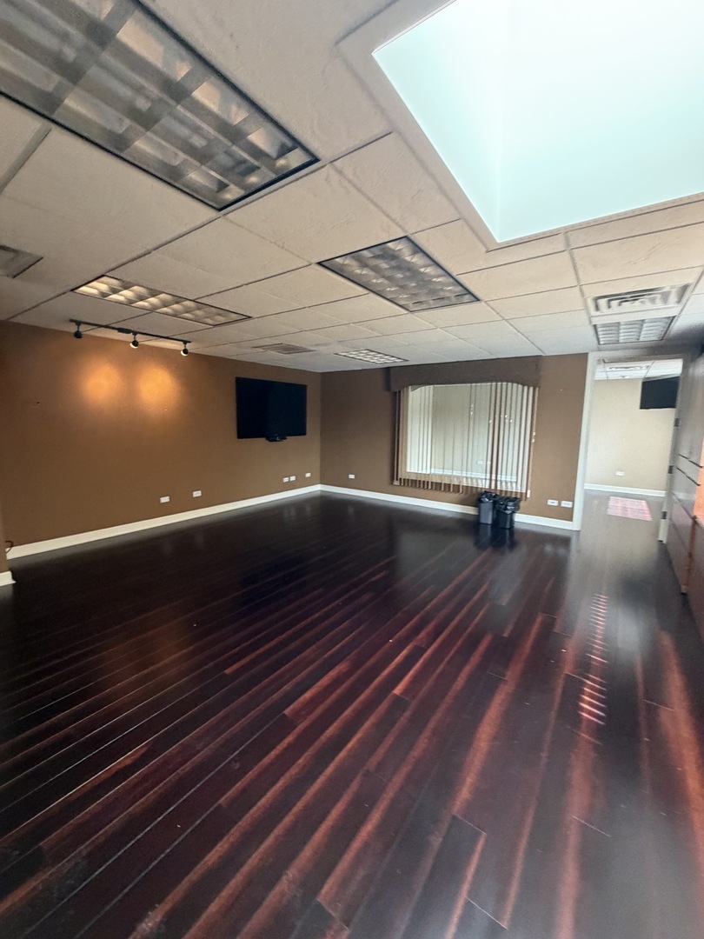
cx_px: 352
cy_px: 470
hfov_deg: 85.7
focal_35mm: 14
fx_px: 380
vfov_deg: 102.1
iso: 320
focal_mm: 2.22
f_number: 2.2
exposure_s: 1/70
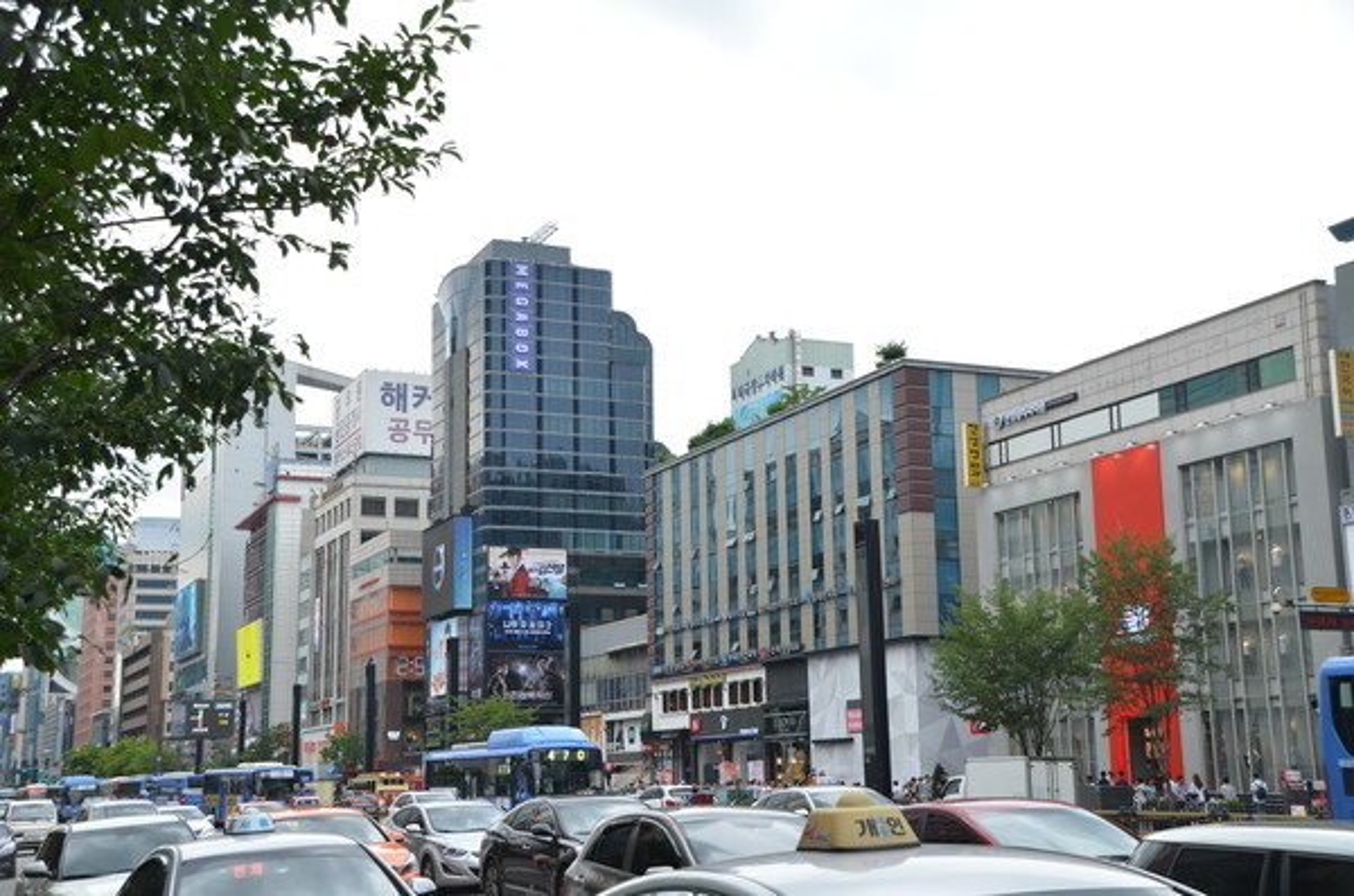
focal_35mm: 44
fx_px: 1632
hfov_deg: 45.1
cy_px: 448
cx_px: 677
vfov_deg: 30.7
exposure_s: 1/200
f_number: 7.1
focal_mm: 29
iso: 200
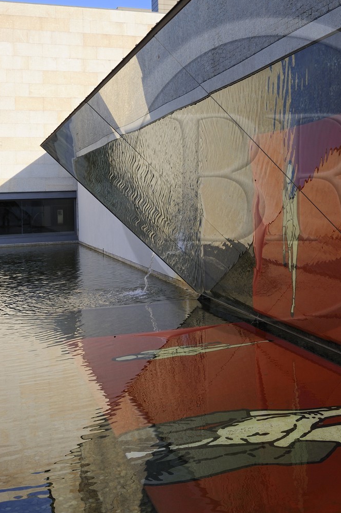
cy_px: 178
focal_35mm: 50
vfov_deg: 39.2
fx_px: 711
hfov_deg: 26.5
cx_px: 273
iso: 200
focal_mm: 31
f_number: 9
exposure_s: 1/125
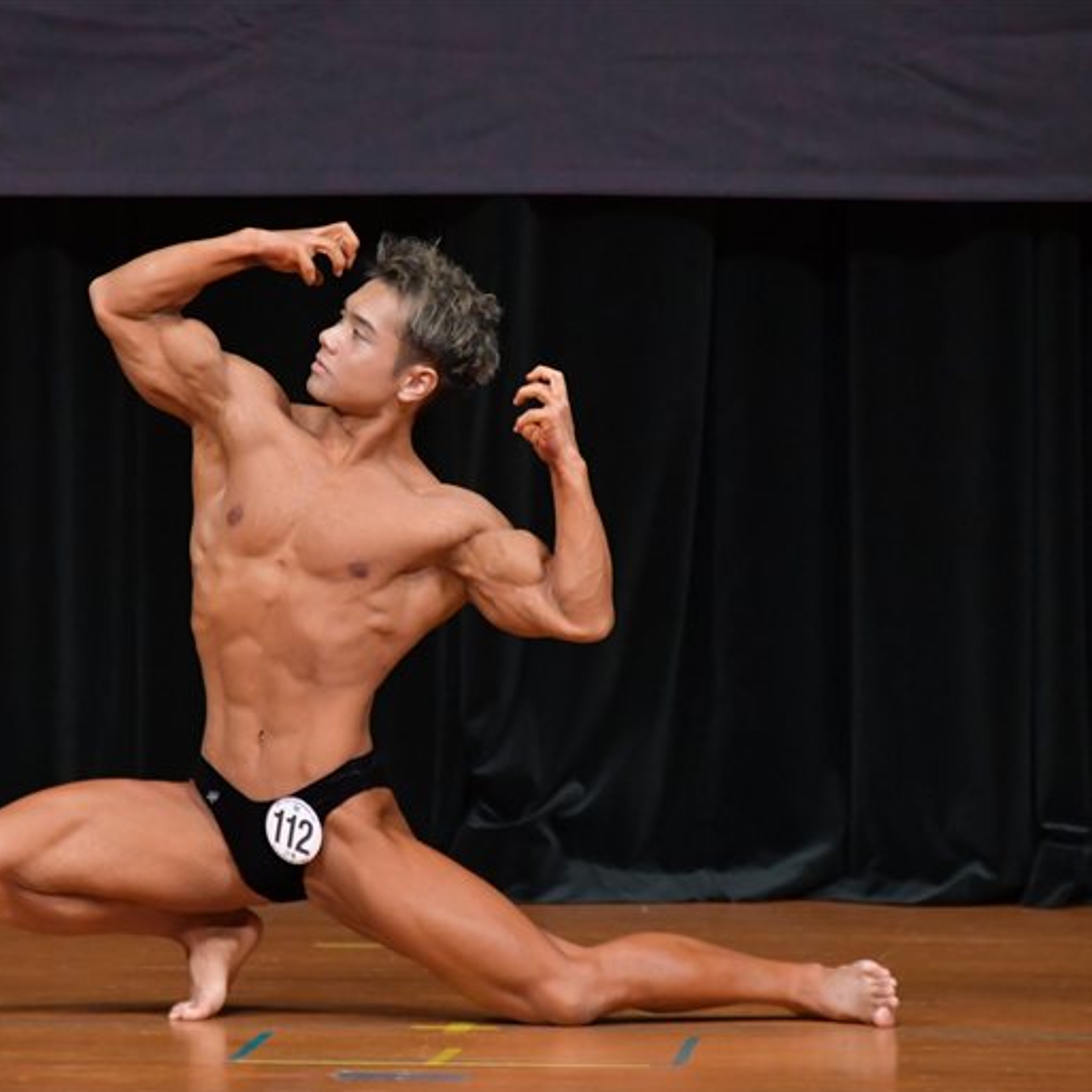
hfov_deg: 3.6
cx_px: 401
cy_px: 547
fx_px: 17167
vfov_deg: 3.6
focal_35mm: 481
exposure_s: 1/400
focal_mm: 250
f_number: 5.6
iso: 4000
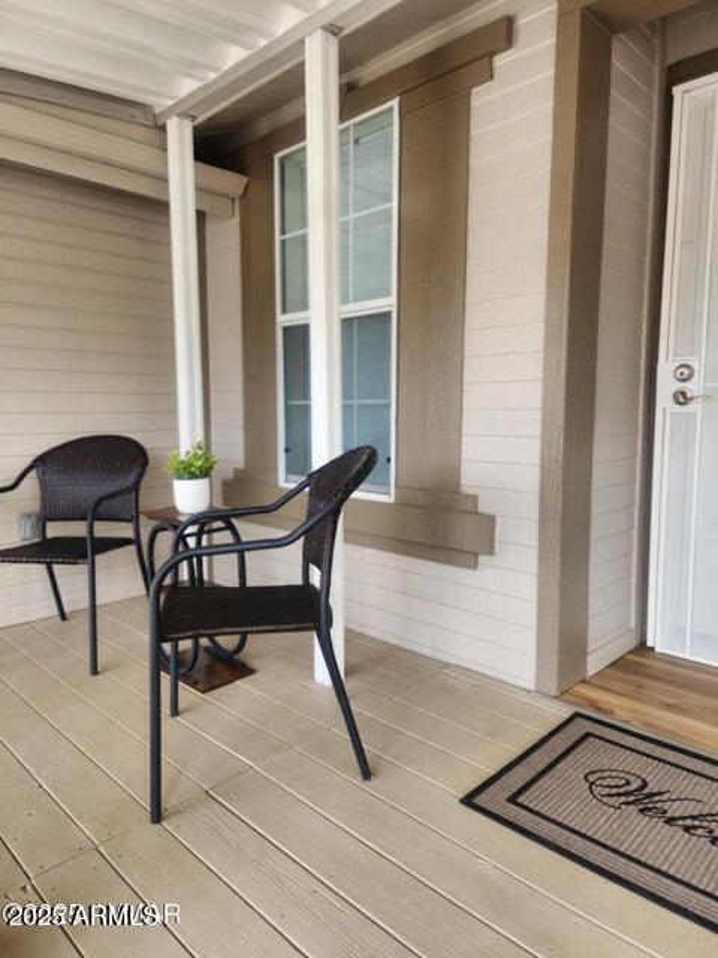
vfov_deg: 73.9
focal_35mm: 23
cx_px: 359
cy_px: 479
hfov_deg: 58.9
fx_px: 636
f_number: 1.8
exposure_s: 1/120
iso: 25
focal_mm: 6.4
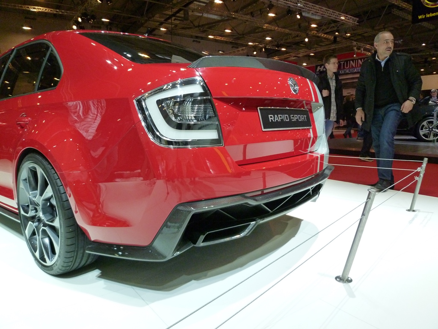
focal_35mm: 25
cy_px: 164
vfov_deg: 54.9
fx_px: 316
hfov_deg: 69.4
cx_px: 219
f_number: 2.8
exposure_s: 1/250
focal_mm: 4.5
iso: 500
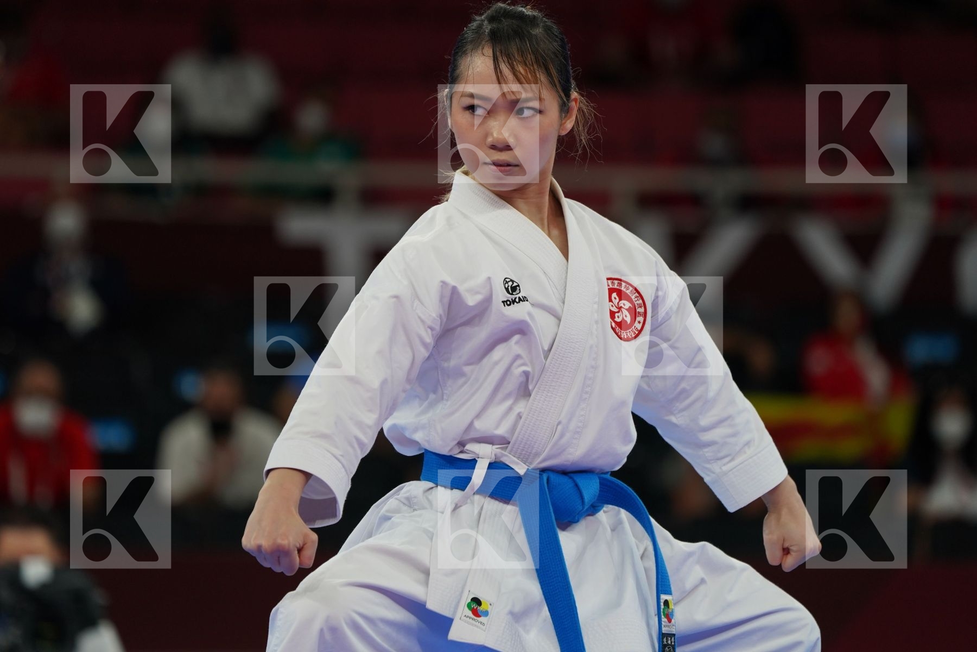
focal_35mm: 303
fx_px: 8222
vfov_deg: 4.5
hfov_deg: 6.8
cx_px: 488
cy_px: 326
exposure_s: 1/500
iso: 1000
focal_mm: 303
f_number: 5.6
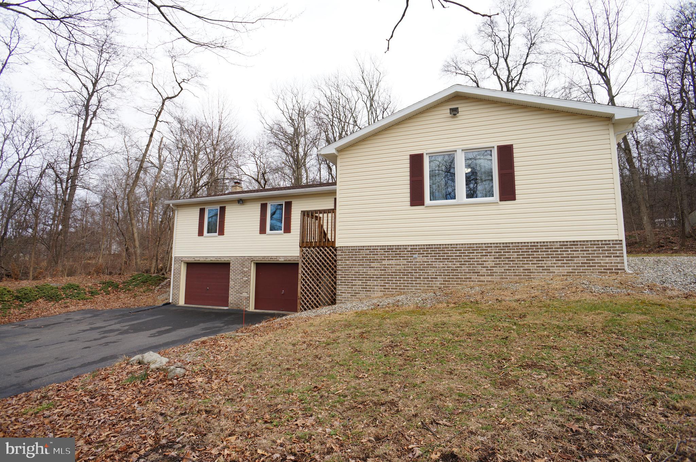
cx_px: 348
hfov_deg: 73.8
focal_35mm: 24
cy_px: 231
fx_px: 463
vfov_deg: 53.0
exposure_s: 1/80
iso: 100
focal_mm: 16
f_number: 6.3
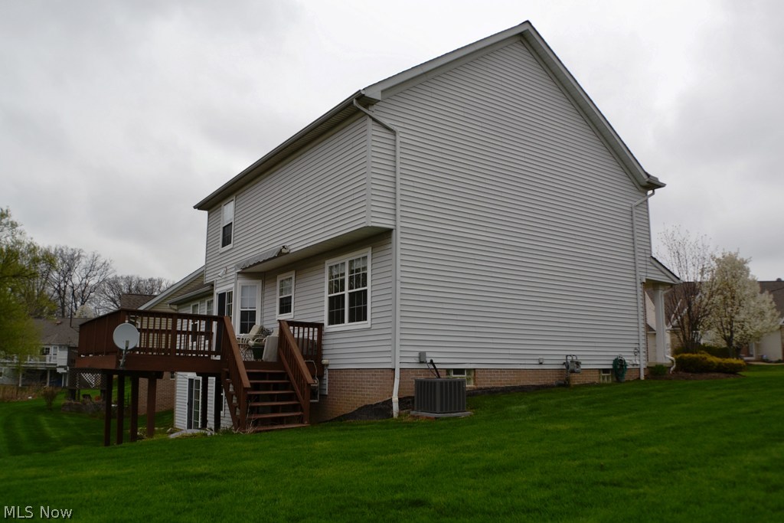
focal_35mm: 36
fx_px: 784
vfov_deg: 36.9
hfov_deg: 53.1
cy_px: 262
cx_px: 392
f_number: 7.1
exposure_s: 1/200
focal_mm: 24
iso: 100
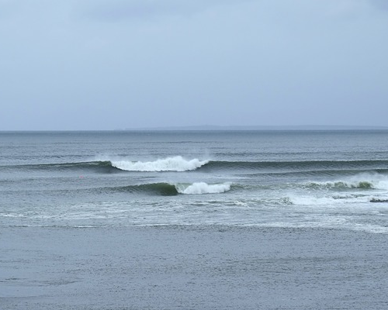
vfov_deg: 8.3
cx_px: 158
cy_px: 177
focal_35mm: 187
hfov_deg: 10.3
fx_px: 2147
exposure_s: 1/500
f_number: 7.1
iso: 400
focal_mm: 84.8
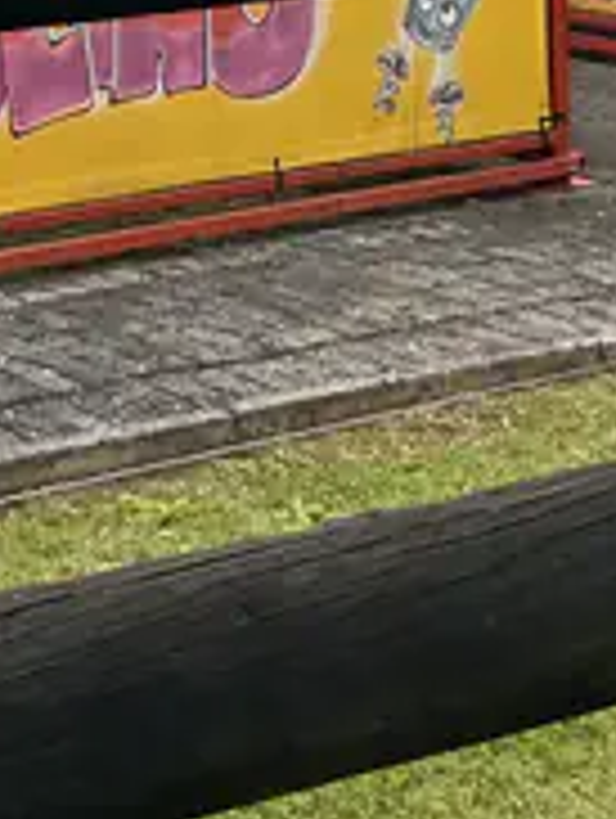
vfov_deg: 15.8
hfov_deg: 11.5
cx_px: -688
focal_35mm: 114
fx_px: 2699
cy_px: -436
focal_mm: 5.1
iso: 50
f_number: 1.6
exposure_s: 1/1923
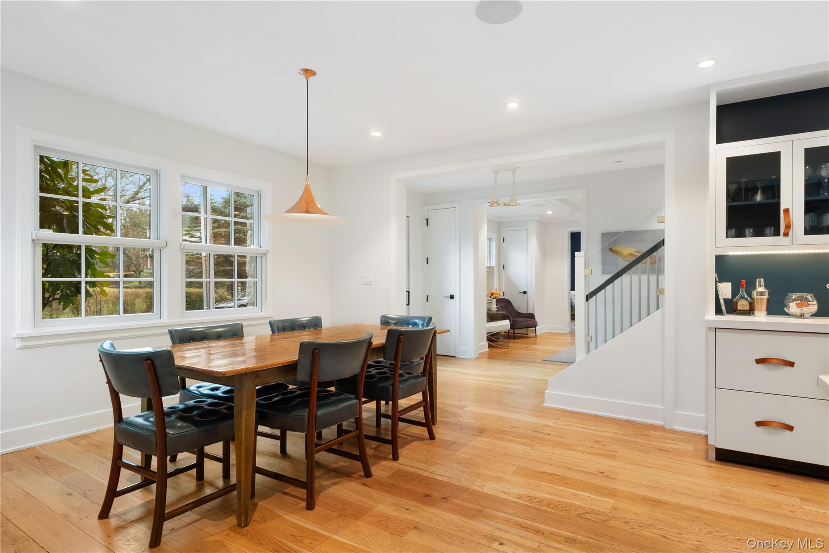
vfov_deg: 67.4
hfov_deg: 90.0
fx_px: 414
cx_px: 414
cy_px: 276
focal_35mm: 18
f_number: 10
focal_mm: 12
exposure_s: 1/1.67
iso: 320
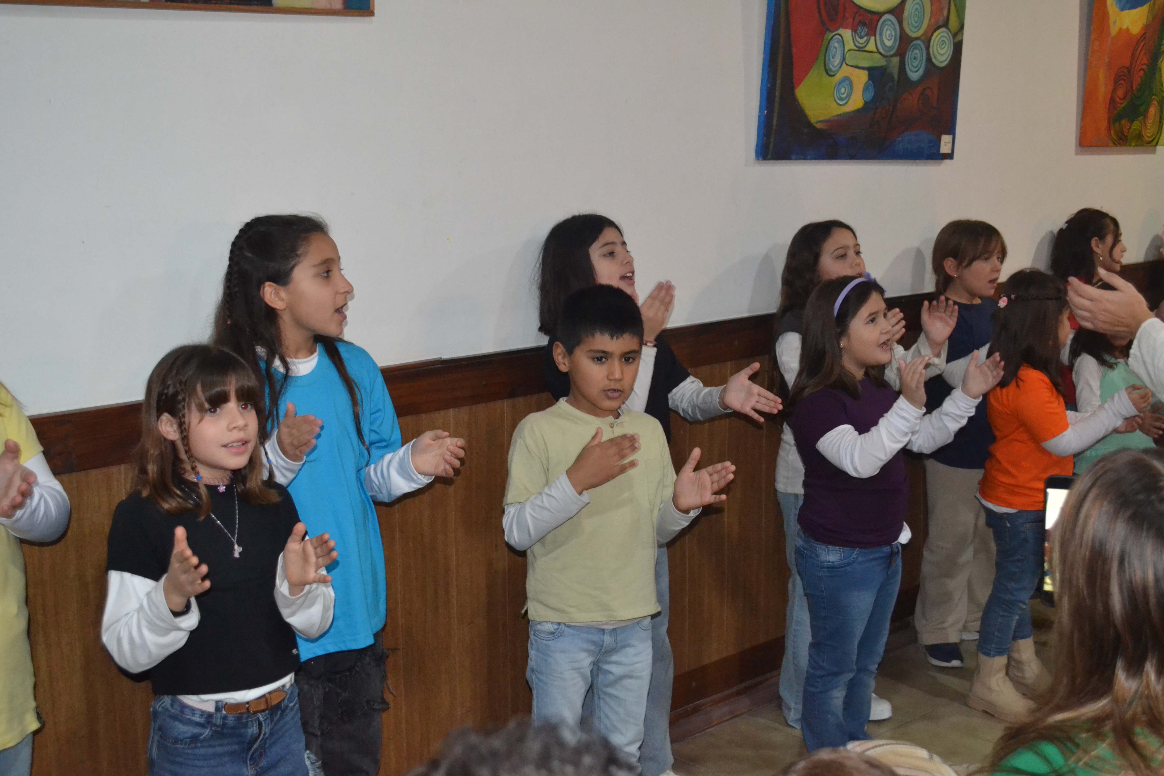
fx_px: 1406
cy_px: 388
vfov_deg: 30.8
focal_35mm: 44
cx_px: 582
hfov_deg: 45.0
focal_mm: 29
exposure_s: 1/60
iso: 3200
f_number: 4.5
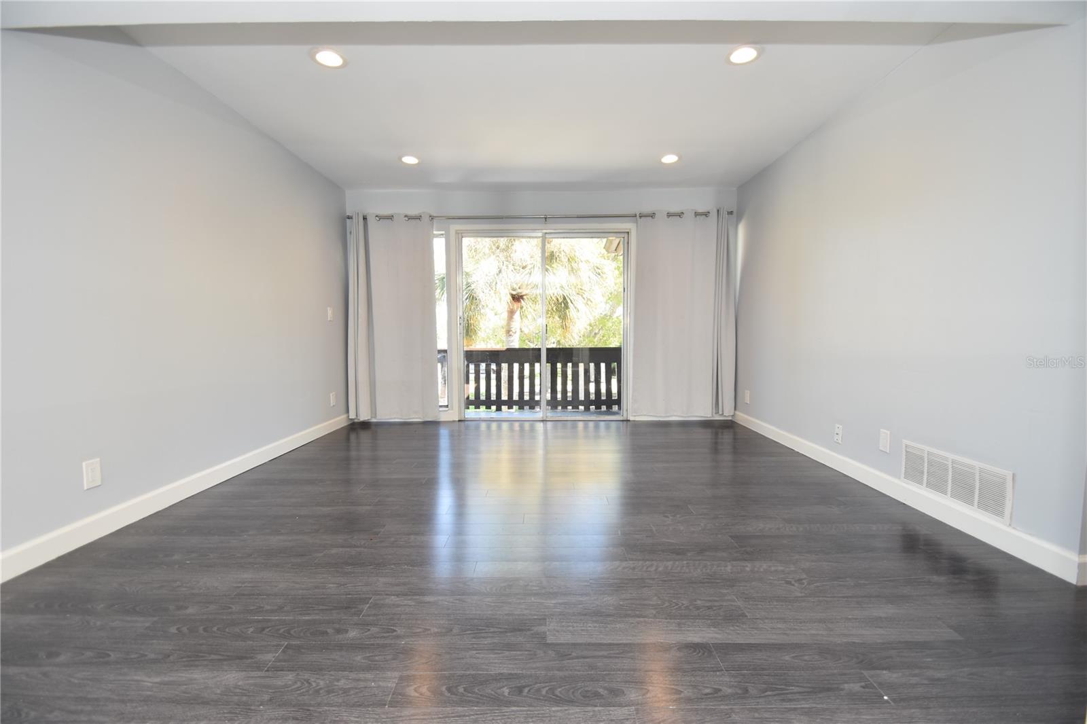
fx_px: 453
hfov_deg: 100.4
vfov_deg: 77.3
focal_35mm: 15
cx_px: 544
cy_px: 362
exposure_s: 1/60
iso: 200
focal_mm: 10
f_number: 4
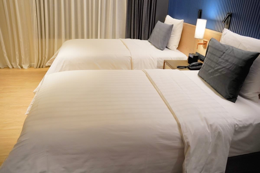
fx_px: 202
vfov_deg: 46.4
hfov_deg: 65.5
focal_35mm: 28
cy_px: 86
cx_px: 130
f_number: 3.2
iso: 1600
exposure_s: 1/160
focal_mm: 28
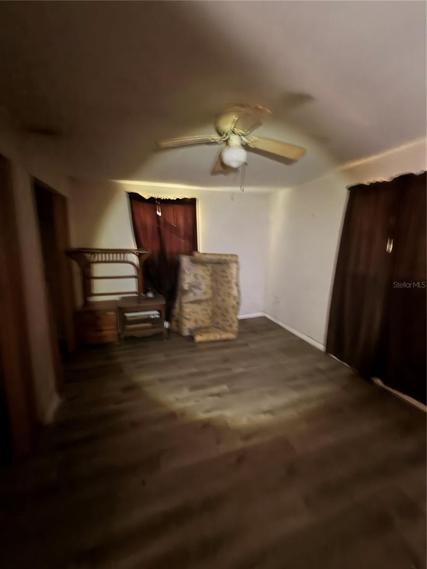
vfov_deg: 102.1
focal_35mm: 14
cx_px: 214
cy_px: 284
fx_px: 230
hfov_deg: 85.7
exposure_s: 1/6
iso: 1250
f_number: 2.2
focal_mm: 2.22
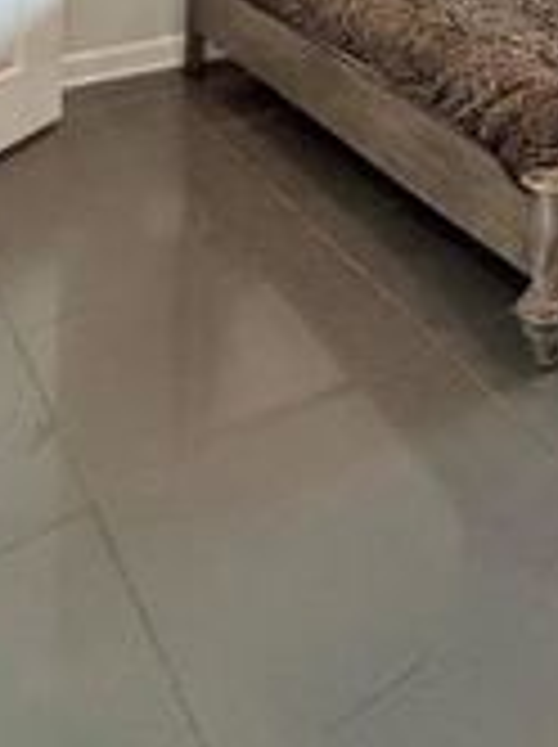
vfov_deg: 32.4
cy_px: -212
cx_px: 767
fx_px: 970
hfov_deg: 26.2
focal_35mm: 45
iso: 200
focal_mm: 2.22
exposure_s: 1/120
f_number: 2.2
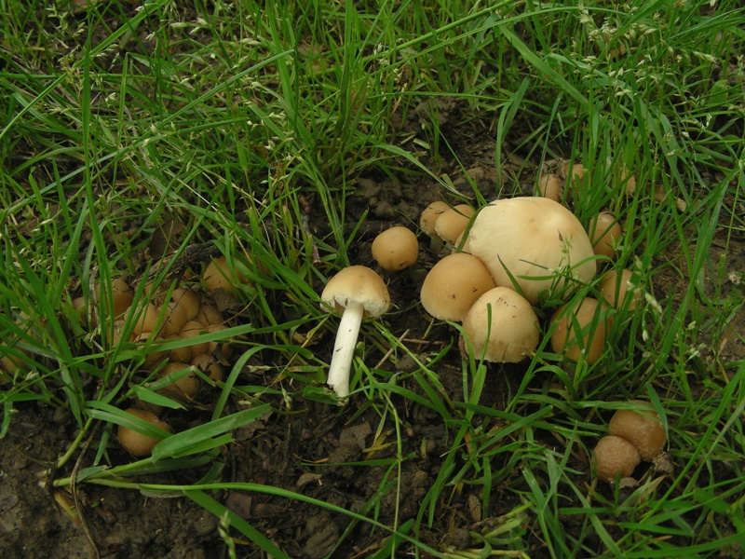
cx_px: 372
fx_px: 818
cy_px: 280
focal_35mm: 38
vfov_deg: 37.7
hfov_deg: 49.0
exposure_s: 1/108
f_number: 4
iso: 50
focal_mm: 6.3
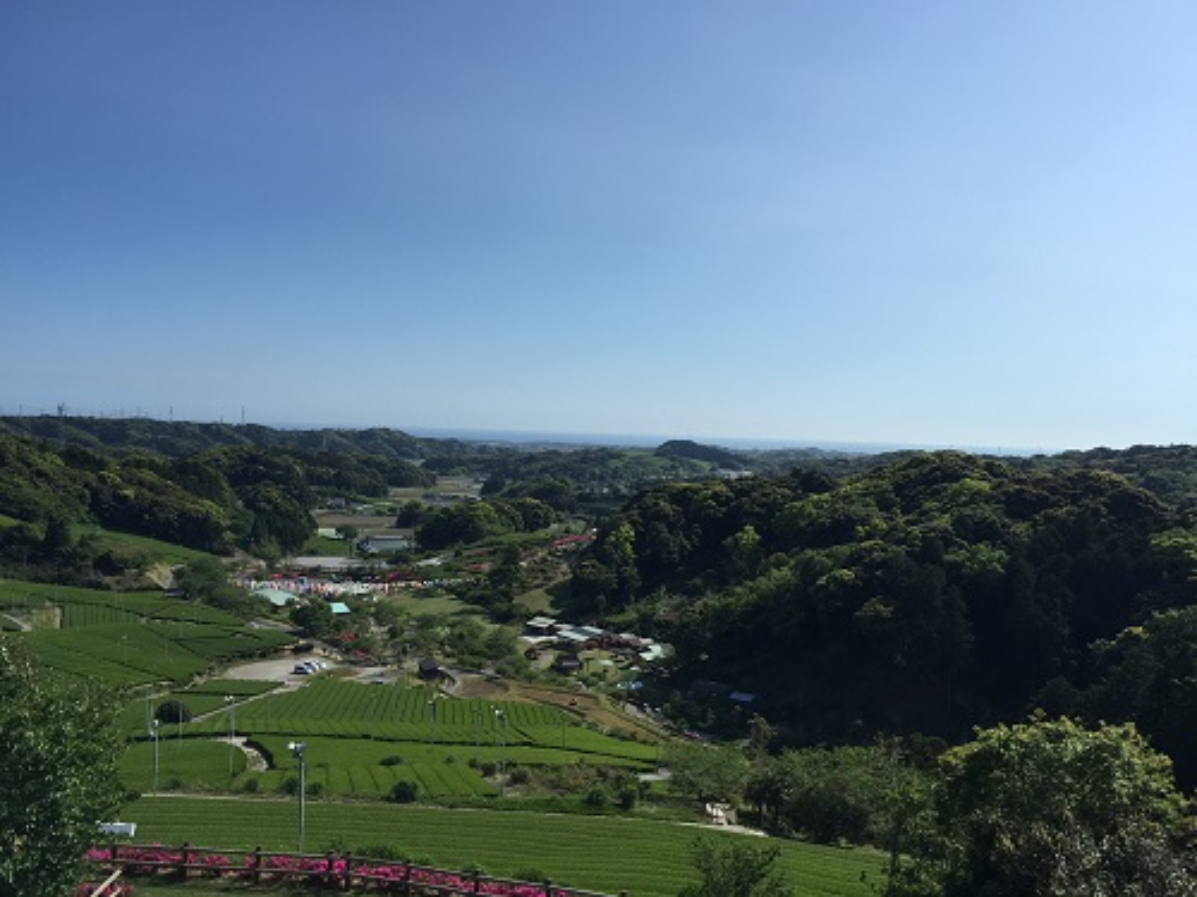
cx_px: 598
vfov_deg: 48.2
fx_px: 1003
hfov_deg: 61.7
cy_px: 448
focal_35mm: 29
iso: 32
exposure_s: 1/2825
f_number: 2.2
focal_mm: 4.15
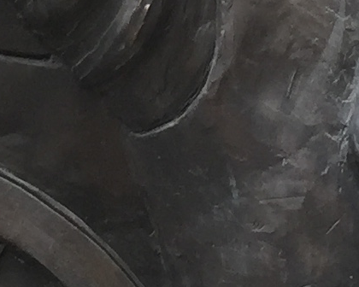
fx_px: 2338
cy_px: -659
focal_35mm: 220
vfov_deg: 6.3
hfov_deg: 8.8
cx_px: 230
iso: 32
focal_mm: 4.15
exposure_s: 1/159
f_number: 2.2
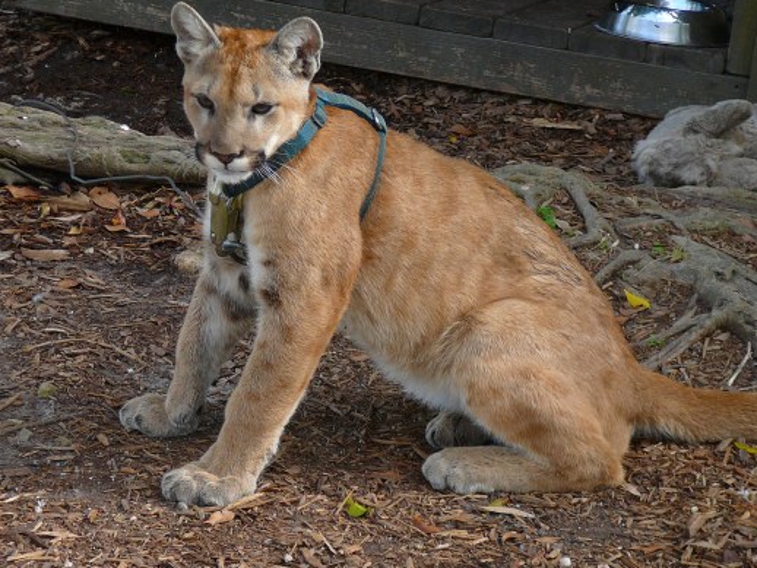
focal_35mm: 156
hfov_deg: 12.7
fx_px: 3413
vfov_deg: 9.5
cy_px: 290
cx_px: 361
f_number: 4
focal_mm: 20.4
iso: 80
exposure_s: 1/100
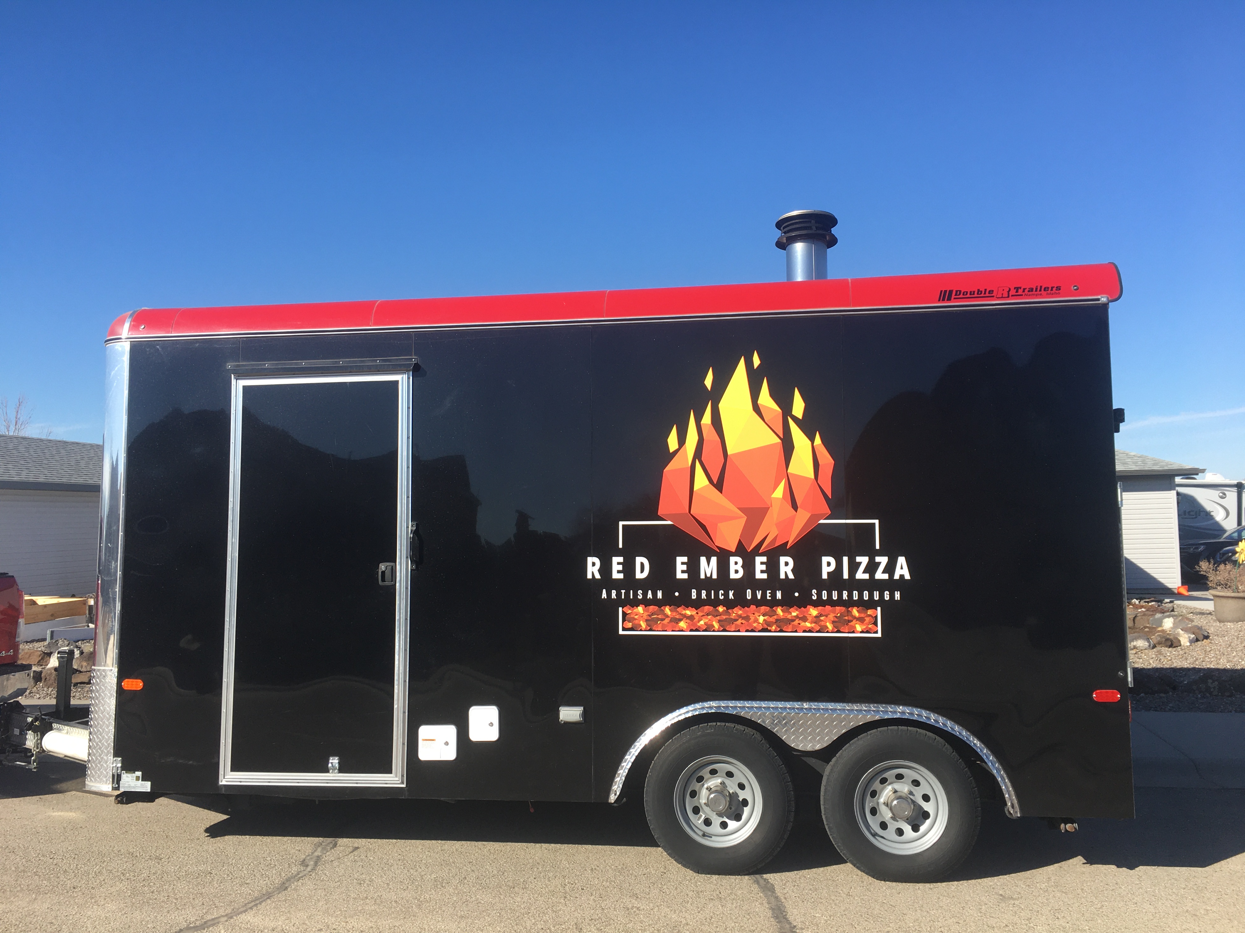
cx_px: 622
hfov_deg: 61.7
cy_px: 466
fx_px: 1043
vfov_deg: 48.2
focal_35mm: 29
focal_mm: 4.15
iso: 25
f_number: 2.2
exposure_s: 1/1083
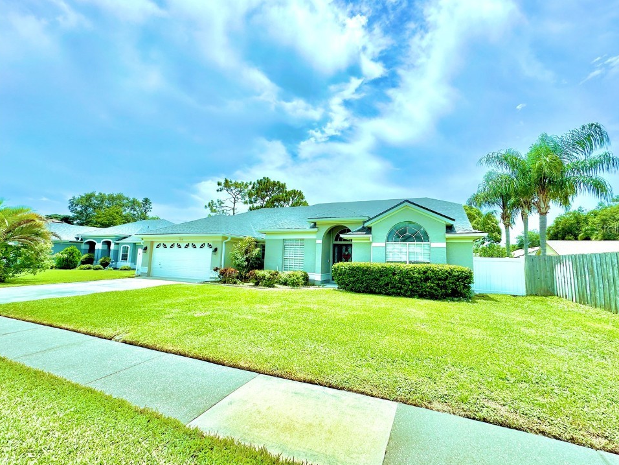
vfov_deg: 81.7
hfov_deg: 98.1
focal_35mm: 15
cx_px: 326
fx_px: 268
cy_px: 228
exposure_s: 1/4000
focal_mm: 2.22
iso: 50
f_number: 2.2
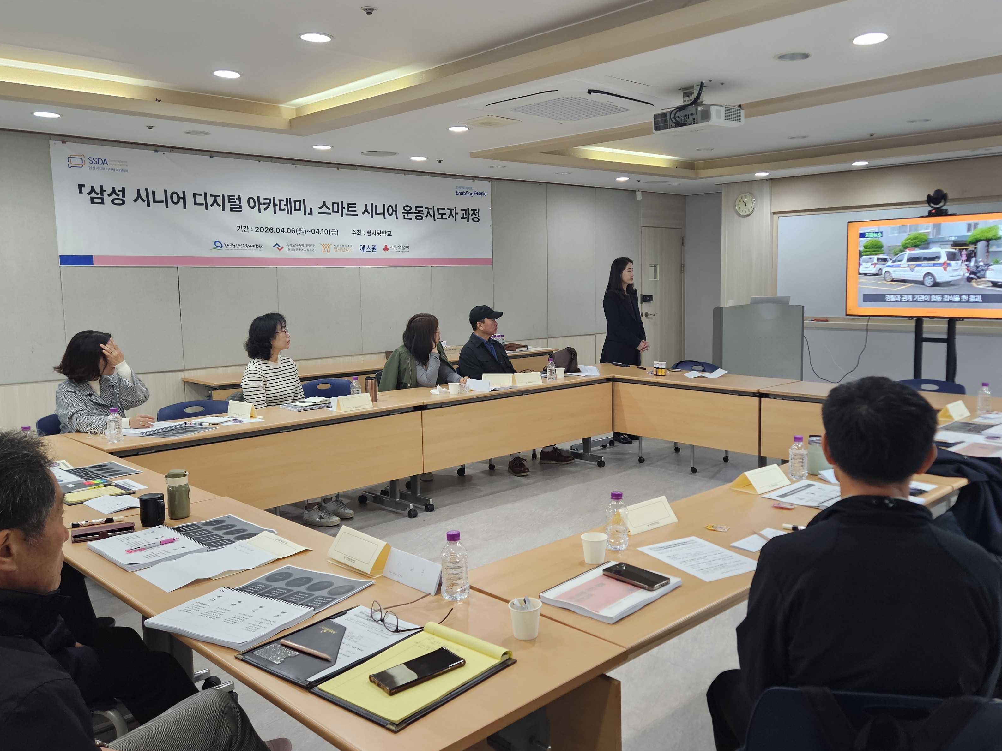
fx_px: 839
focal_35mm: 29
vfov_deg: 48.2
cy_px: 349
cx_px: 553
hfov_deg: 61.5
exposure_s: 1/120
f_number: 1.8
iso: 320
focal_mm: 5.4
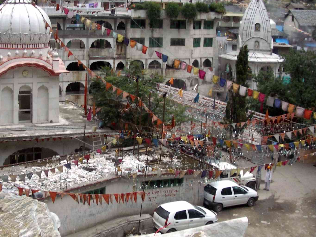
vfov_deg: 24.8
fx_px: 539
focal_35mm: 59
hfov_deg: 32.6
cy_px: 104
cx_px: 126
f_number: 2.6
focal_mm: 5.8
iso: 50
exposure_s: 1/160
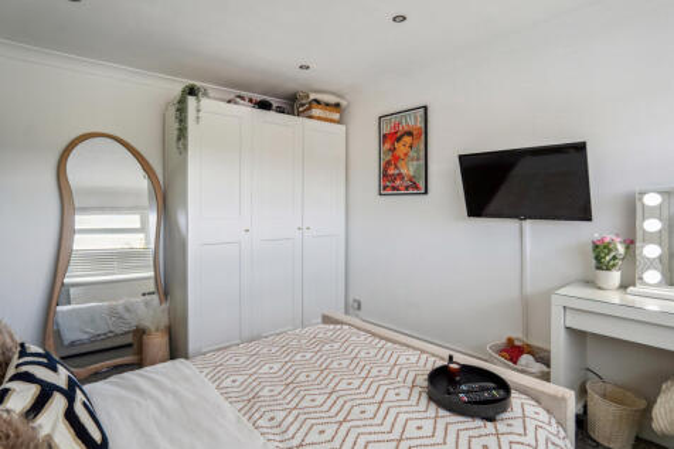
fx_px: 318
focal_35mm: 17
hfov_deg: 93.3
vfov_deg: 70.4
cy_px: 224
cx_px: 337
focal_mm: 17
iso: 320
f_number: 4
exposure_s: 1/60
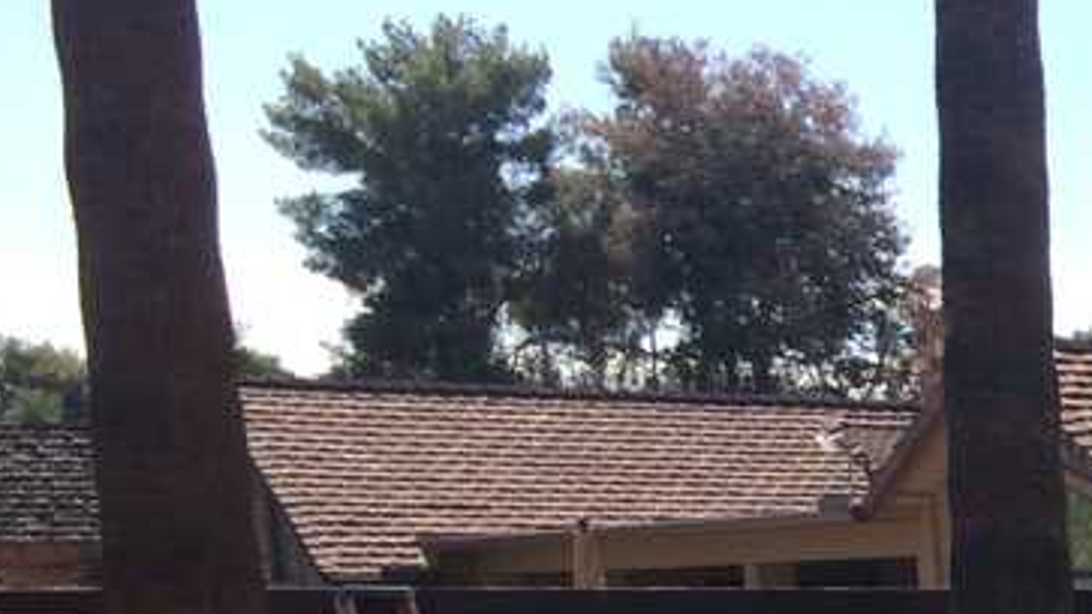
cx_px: 1987
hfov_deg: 15.7
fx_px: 3358
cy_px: 1204
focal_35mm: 116
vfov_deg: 9.8
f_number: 2.2
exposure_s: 1/1414
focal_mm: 4.15
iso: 32
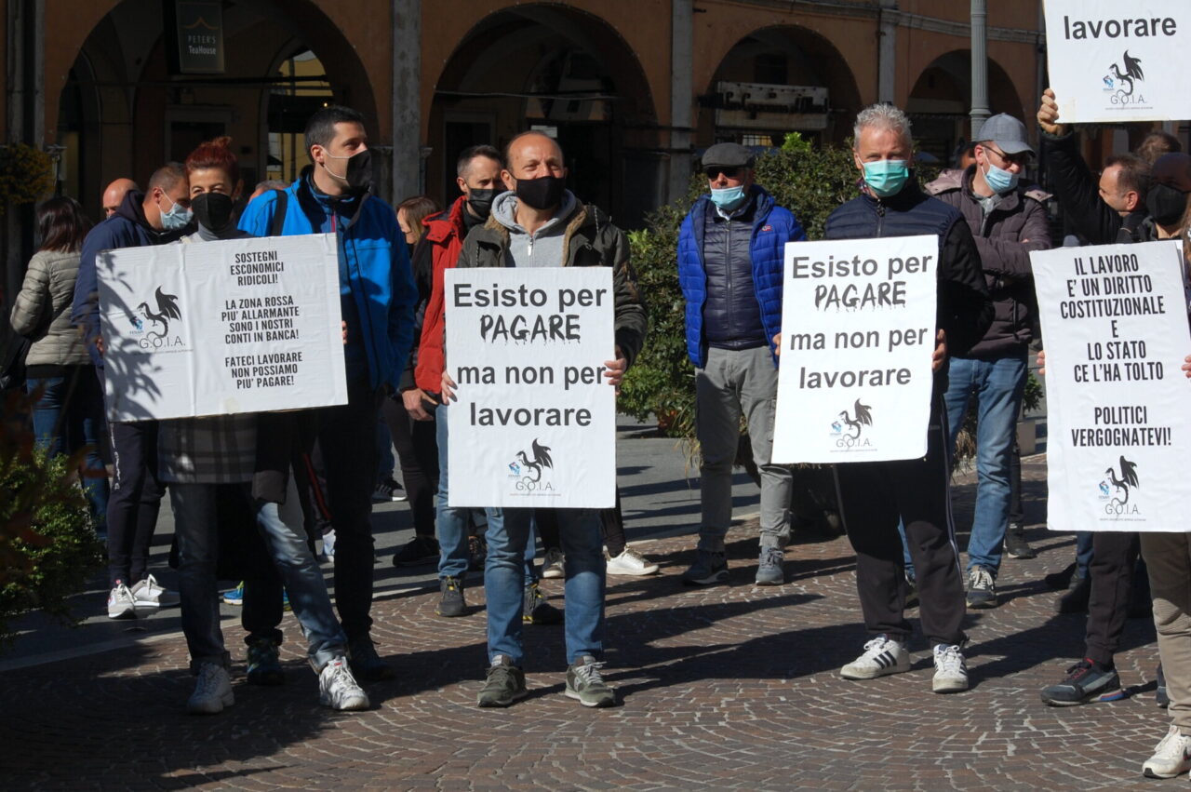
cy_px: 396
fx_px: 2727
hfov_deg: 24.6
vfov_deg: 16.5
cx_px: 596
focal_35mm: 82
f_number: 11
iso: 200
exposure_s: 1/500
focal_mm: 55
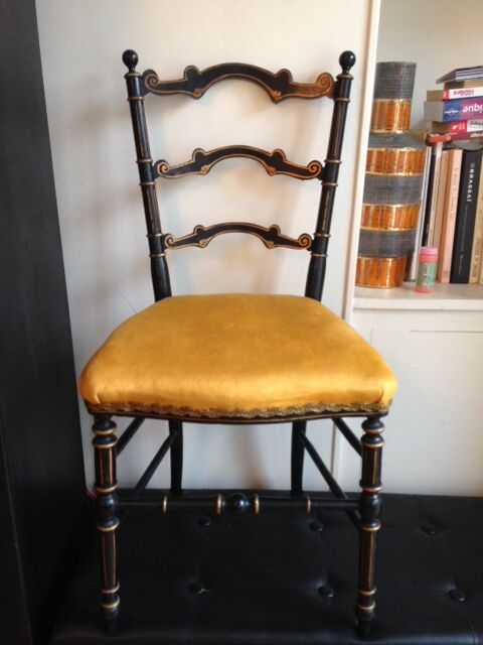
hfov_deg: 42.9
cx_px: 242
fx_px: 614
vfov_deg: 55.4
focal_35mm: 33
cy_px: 322
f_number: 2.4
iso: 125
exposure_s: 1/20
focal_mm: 4.12
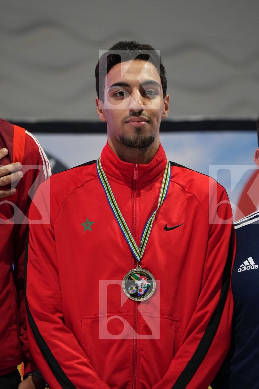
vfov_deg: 6.9
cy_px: 194
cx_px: 130
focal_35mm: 300
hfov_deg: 4.6
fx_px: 3237
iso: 2500
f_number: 2.8
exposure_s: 1/250
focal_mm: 200
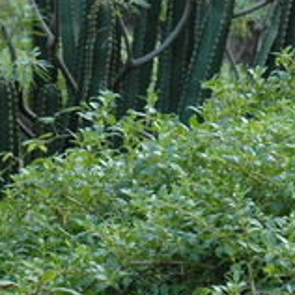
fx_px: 2806
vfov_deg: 6.0
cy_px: 227
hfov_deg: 6.0
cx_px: 190
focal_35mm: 291
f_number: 4.5
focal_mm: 50
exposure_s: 1/80
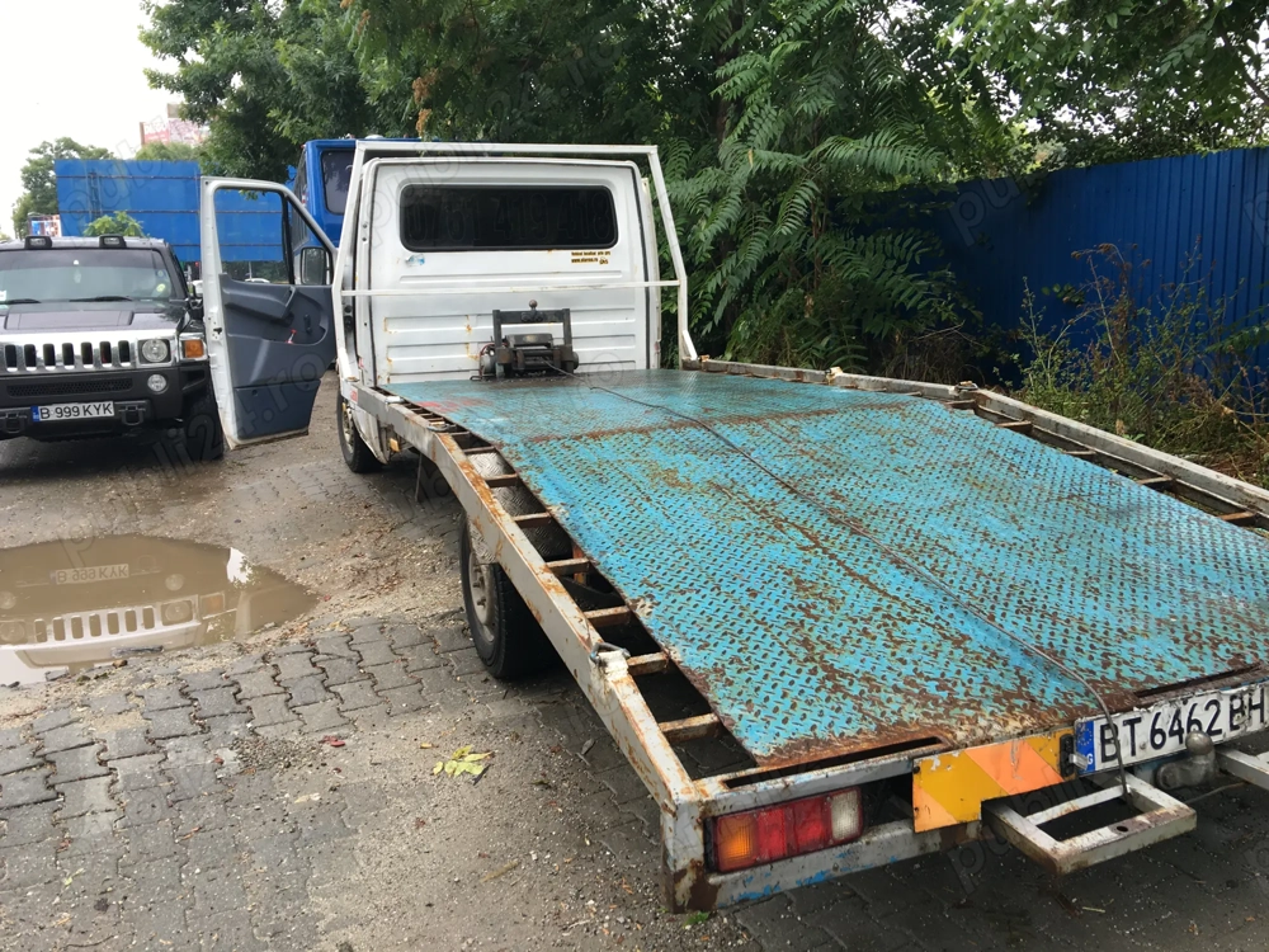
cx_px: 634
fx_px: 1063
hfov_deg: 61.7
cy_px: 476
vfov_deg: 48.2
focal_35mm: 29
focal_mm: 4.15
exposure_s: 1/50
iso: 25
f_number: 2.2
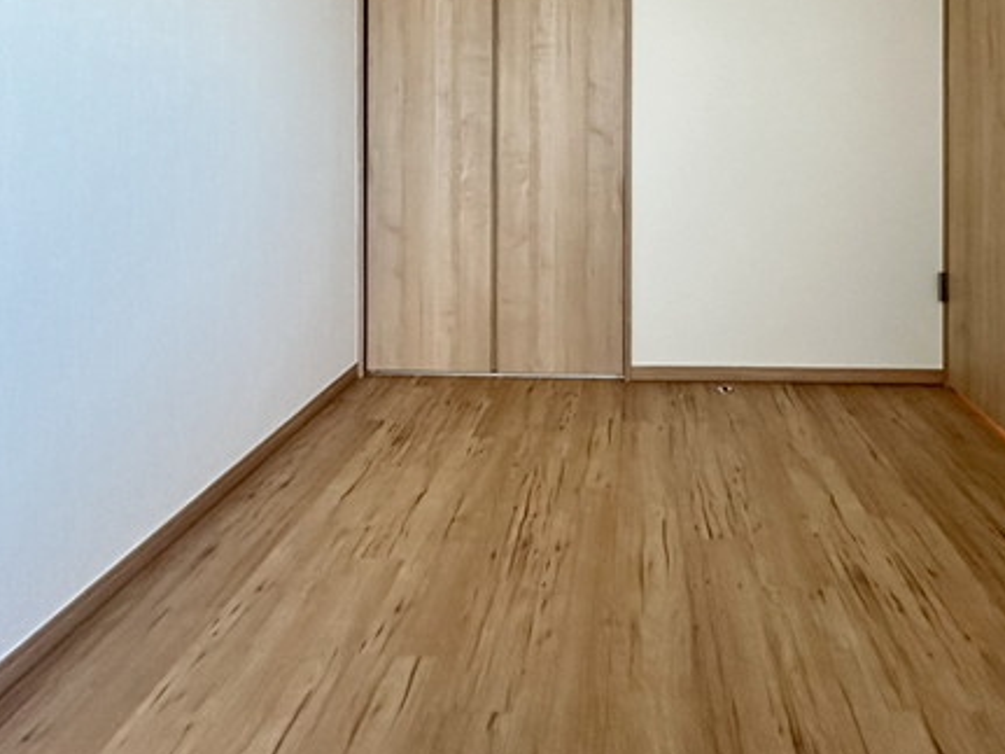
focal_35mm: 26
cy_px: 124
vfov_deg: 49.1
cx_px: 616
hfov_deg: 66.5
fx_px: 755
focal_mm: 2.22
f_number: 2.2
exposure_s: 1/54
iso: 1250
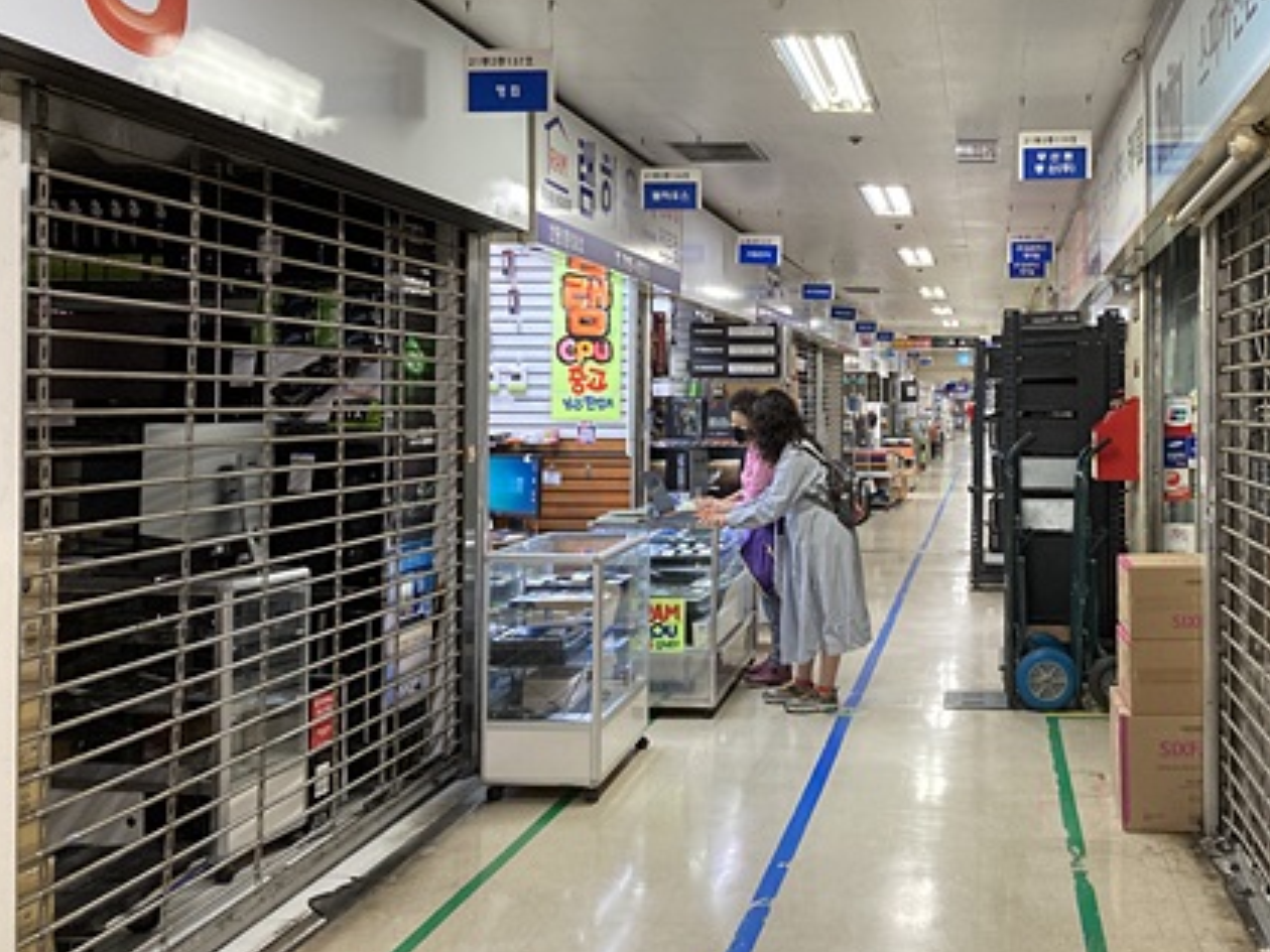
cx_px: 865
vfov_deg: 35.9
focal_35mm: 40
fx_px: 1468
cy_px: 417
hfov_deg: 45.9
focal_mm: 3.99
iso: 160
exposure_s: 1/60
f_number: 1.8
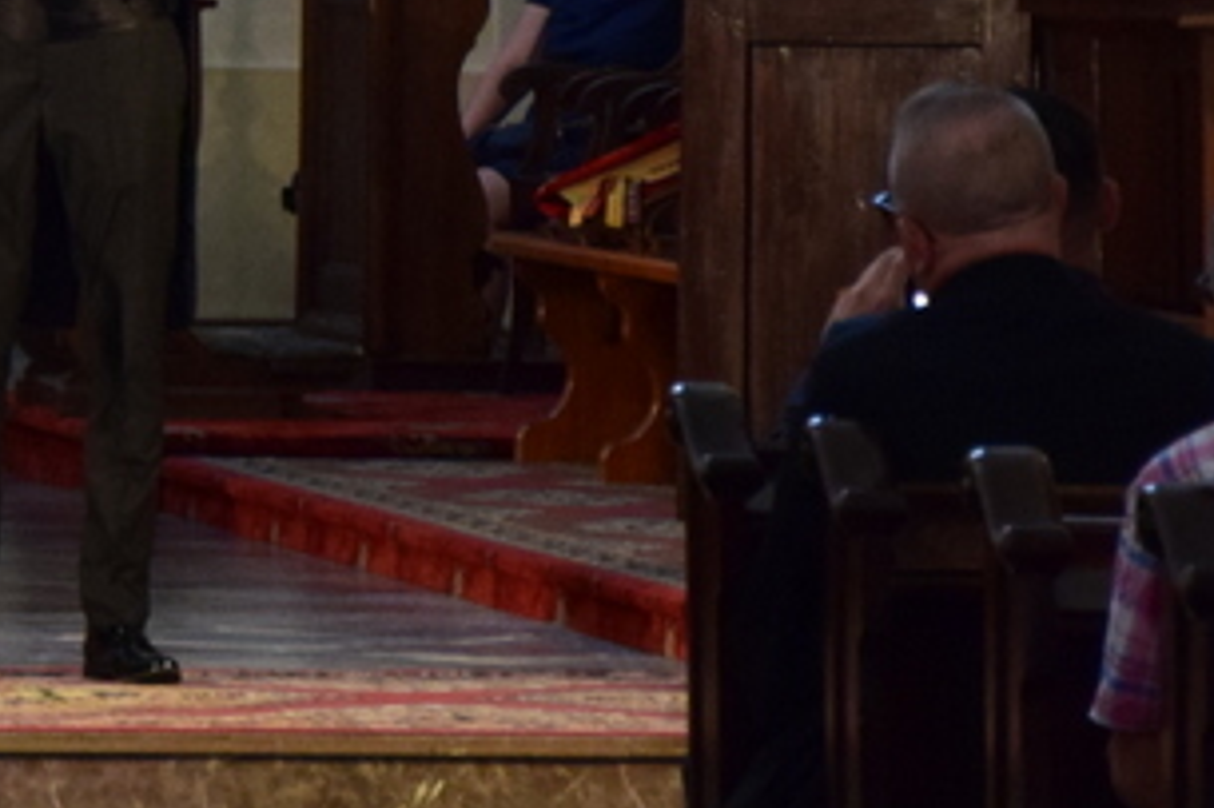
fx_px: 14929
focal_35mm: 443
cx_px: -780
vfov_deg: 3.1
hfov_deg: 4.6
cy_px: -414
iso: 1600
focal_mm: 75
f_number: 5.3
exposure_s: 1/20
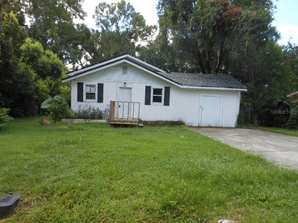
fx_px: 215
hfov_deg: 69.4
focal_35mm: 25
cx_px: 149
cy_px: 112
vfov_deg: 54.9
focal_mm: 4.5
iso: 80
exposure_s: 1/200
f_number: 3.2
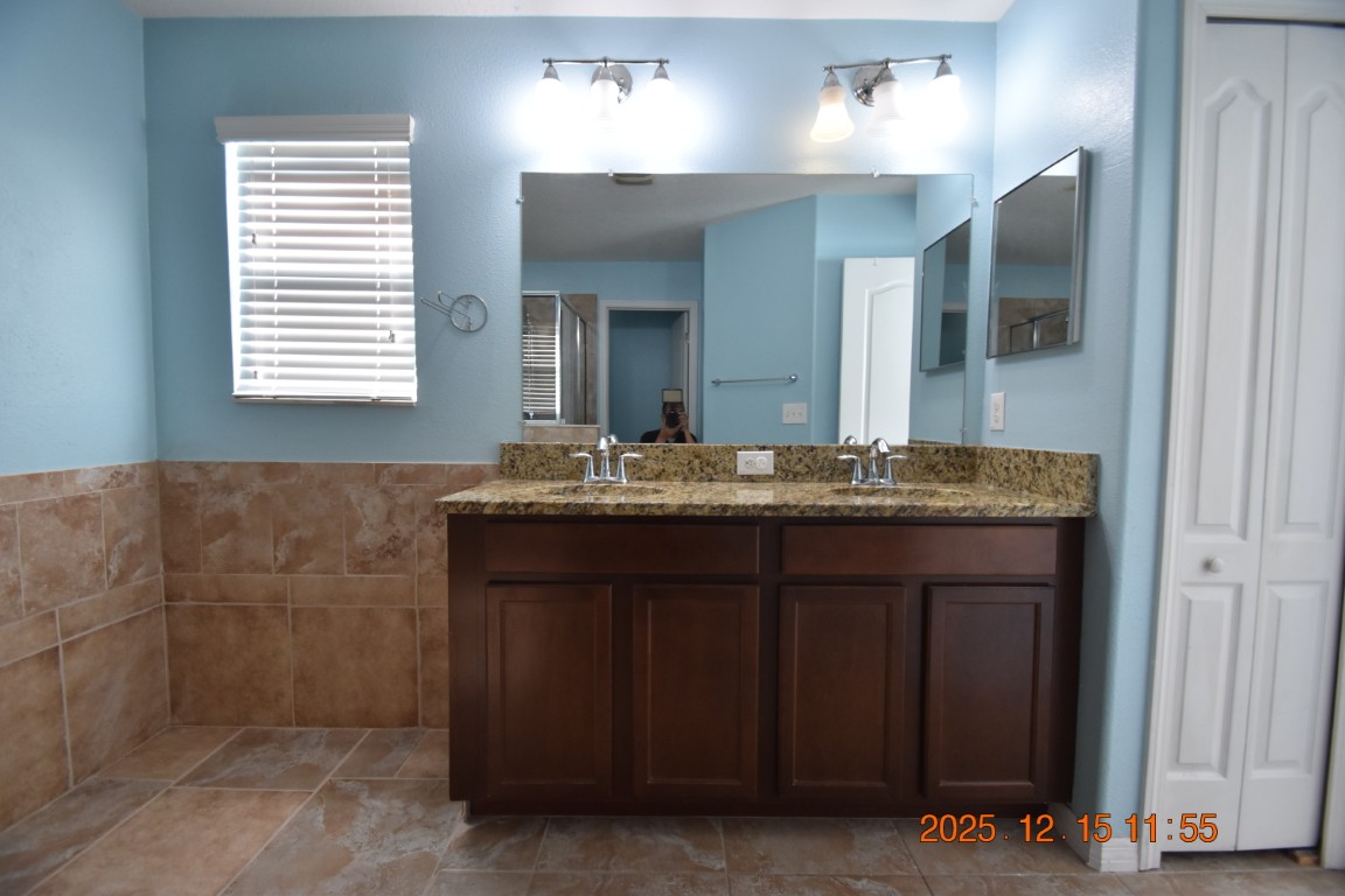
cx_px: 672
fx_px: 560
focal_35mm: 15
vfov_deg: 77.3
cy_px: 448
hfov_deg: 100.4
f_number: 3.5
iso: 800
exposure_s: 1/180
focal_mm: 10
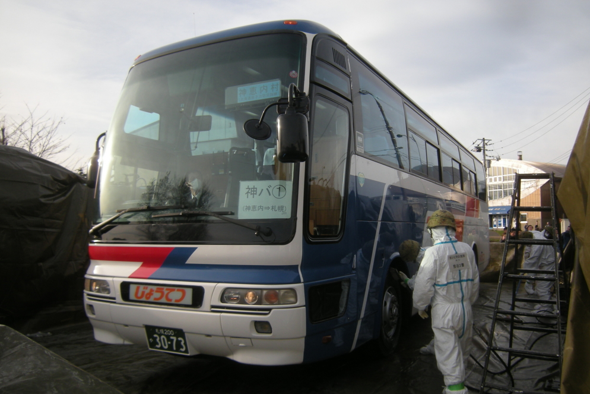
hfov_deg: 61.9
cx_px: 299
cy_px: 208
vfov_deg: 43.6
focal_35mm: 30
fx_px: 492
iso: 64
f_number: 2.8
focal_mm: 4.7
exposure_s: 1/516
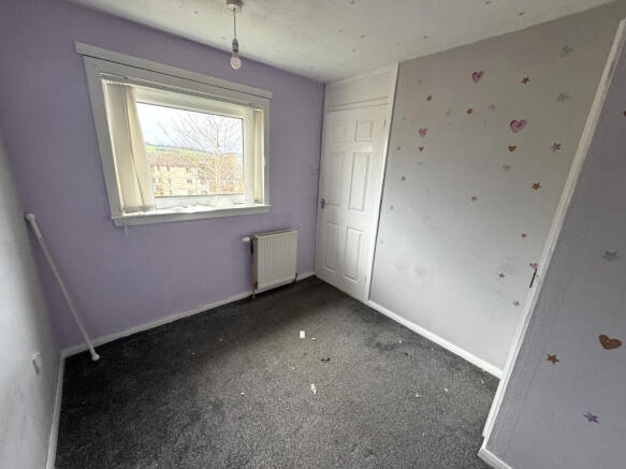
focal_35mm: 14
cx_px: 313
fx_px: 253
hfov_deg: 102.1
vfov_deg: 85.7
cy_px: 234
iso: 320
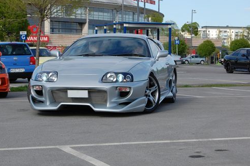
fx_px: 754
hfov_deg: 18.8
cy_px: 73
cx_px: 121
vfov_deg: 12.6
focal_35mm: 109
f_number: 8
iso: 200
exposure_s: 1/250
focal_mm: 55
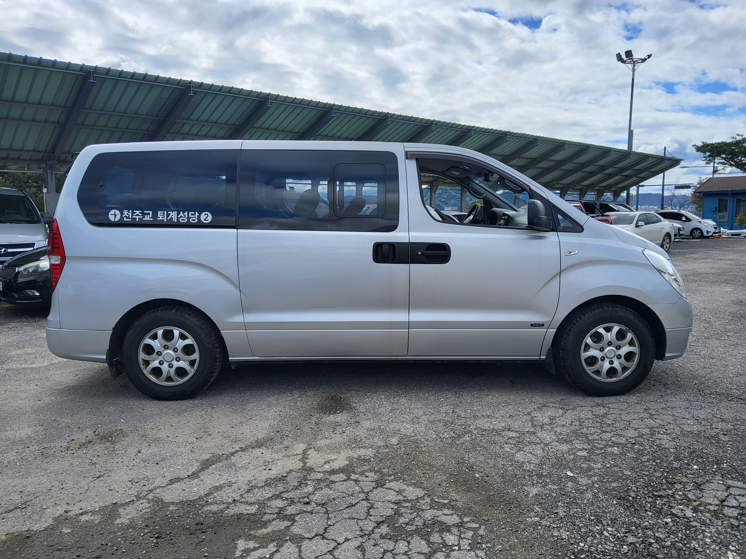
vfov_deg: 53.1
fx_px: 560
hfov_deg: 67.3
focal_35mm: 26
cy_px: 280
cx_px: 373
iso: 12
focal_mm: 3.98
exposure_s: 1/957
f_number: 1.8
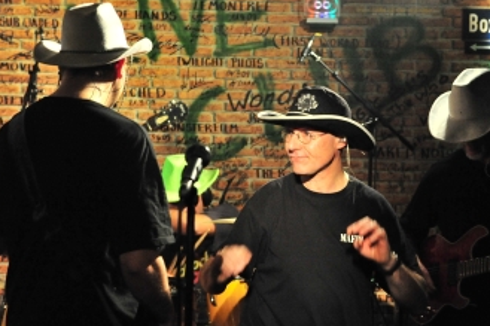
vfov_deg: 17.3
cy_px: 153
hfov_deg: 25.5
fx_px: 1075
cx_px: 329
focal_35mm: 79
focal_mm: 52
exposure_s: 1/125
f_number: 4.5
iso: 6400
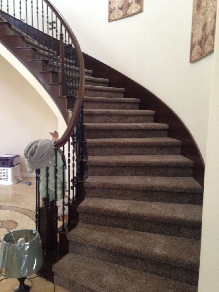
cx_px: 110
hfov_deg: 42.9
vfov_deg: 55.4
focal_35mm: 33
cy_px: 146
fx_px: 278
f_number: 2.4
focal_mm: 4.12
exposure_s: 1/20
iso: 320
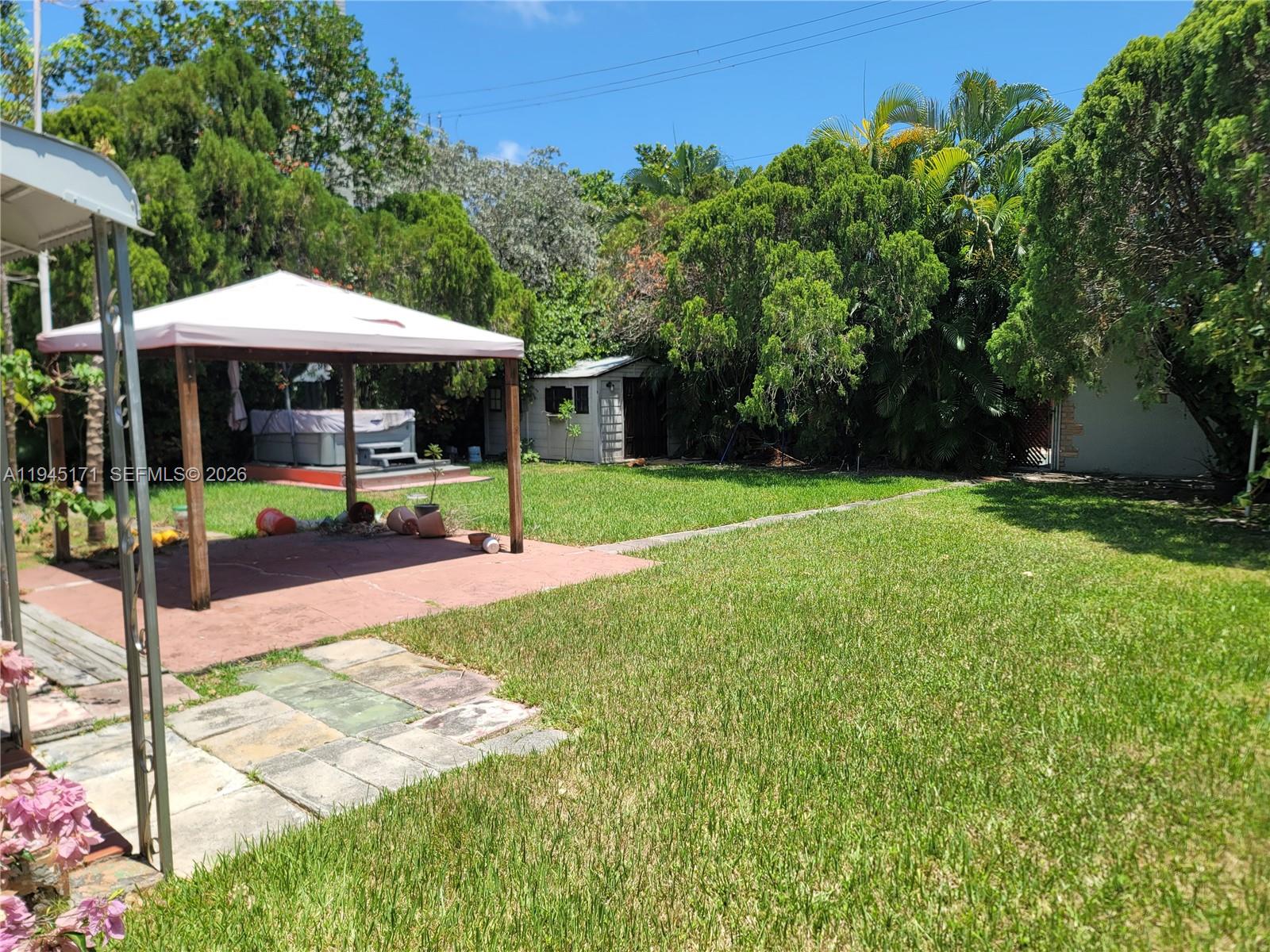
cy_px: 476
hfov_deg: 69.4
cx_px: 635
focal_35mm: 25
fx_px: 917
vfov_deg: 54.9
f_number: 1.8
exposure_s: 1/673
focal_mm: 7
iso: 20
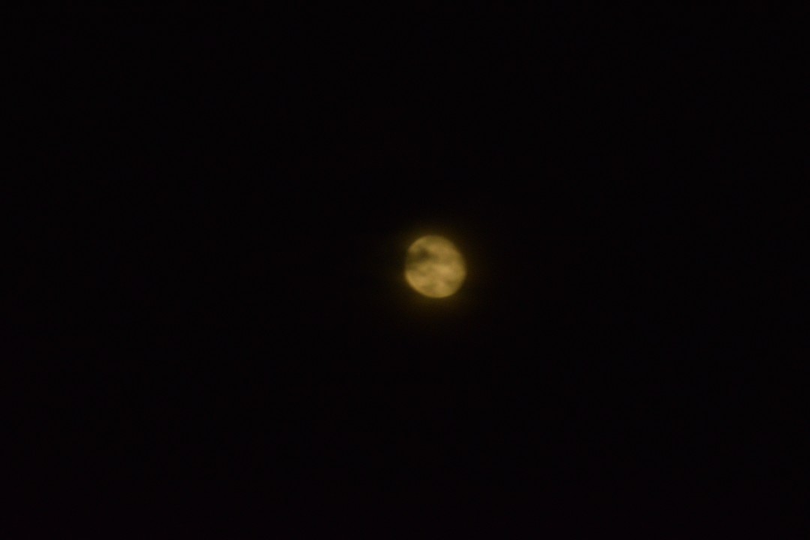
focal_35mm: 300
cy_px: 270
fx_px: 6749
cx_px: 405
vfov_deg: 4.6
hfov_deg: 6.9
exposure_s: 1/200
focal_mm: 200
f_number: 5.6
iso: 3200
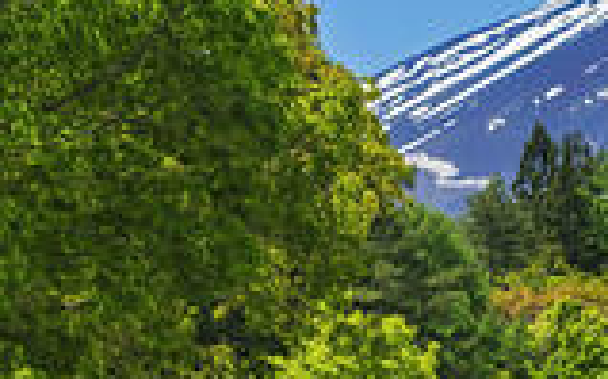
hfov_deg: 7.6
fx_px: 4453
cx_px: 1055
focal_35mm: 269
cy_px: 50
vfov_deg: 4.9
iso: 160
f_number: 16
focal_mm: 70
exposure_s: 1/30
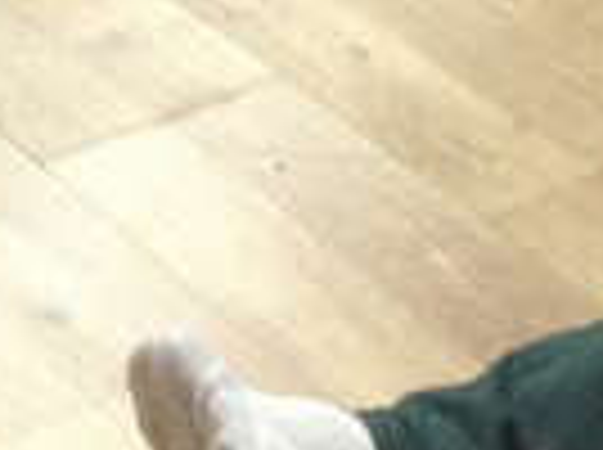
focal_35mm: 247
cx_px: 387
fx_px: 4295
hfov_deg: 8.0
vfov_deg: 5.4
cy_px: -1197
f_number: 2.4
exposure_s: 1/20
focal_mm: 4.13
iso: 160
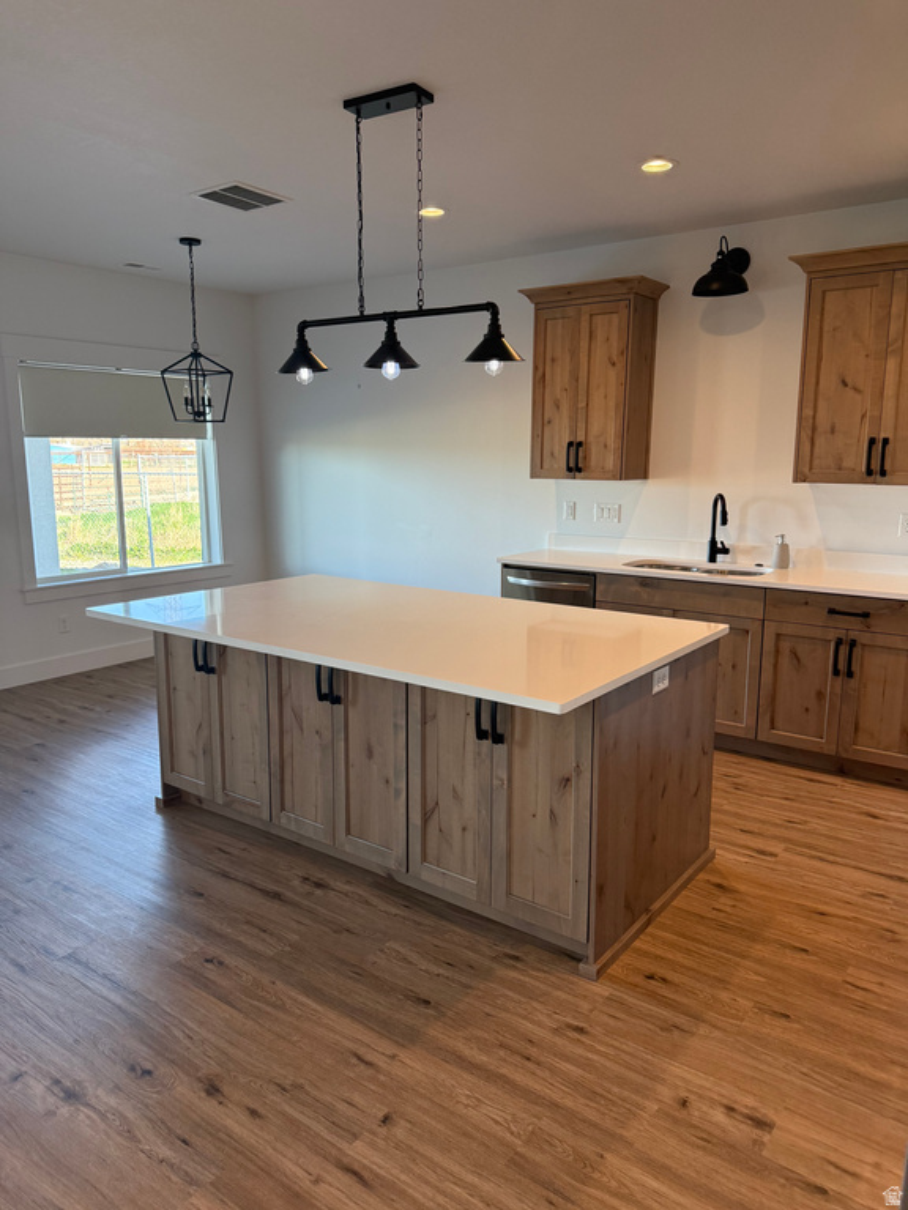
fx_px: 839
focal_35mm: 24
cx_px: 454
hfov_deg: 56.8
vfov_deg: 71.6
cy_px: 605
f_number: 1.78
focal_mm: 6.76
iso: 200
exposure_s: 1/203
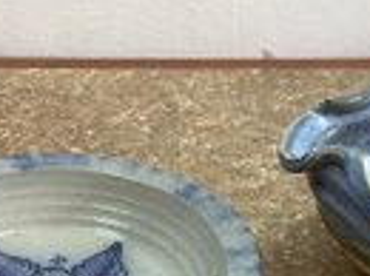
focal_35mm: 82
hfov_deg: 23.8
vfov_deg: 17.7
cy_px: 240
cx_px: 218
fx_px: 875
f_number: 2.4
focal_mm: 3.3
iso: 64
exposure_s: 1/60
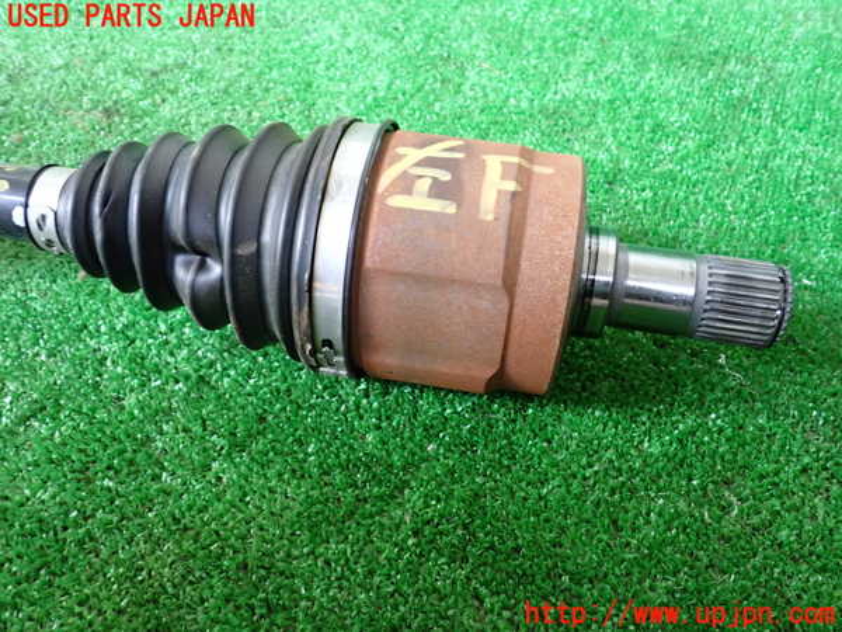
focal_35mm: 30
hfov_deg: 60.0
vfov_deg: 46.8
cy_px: 316
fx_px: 730
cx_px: 421
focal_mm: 5.4
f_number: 2.3
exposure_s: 1/30
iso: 500
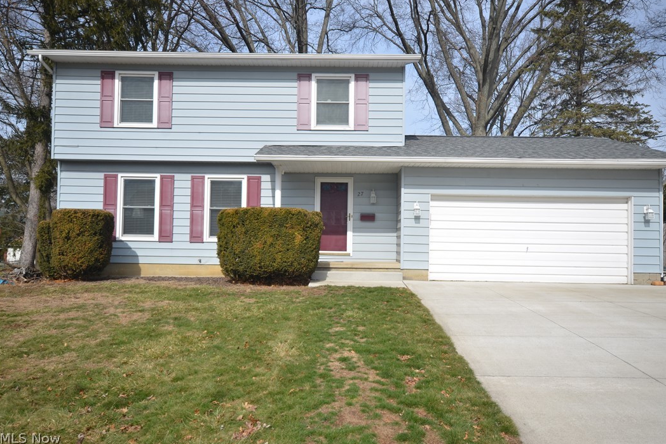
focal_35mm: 28
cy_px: 219
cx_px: 342
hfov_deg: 65.5
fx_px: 518
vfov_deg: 46.4
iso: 100
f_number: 8
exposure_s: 1/250
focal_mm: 18
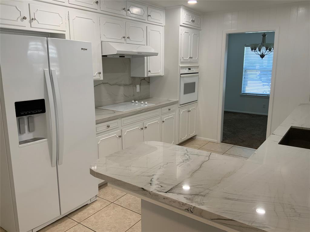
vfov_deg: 48.2
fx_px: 260
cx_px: 155
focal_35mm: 29
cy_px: 116
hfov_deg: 61.7
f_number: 1.8
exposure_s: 1/60
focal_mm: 3
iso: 40
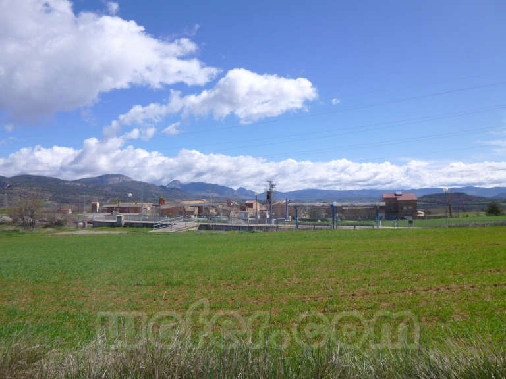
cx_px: 253
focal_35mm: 25
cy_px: 190
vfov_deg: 54.9
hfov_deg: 69.4
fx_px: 365
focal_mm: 4.5
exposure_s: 1/200
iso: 100
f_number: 9
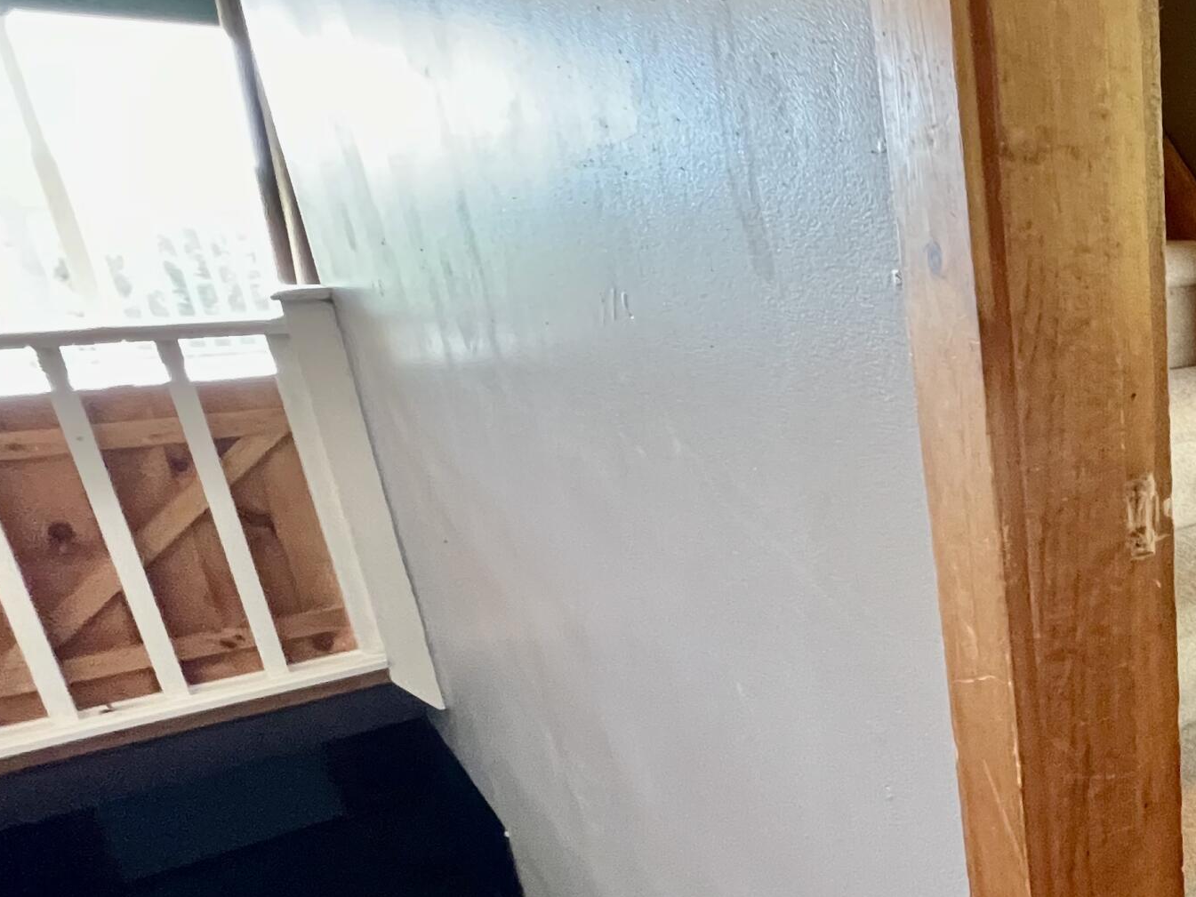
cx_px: 1299
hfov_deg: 46.5
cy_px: 556
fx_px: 1002
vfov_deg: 47.8
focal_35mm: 29
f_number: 1.8
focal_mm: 1.57
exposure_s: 1/60
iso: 500
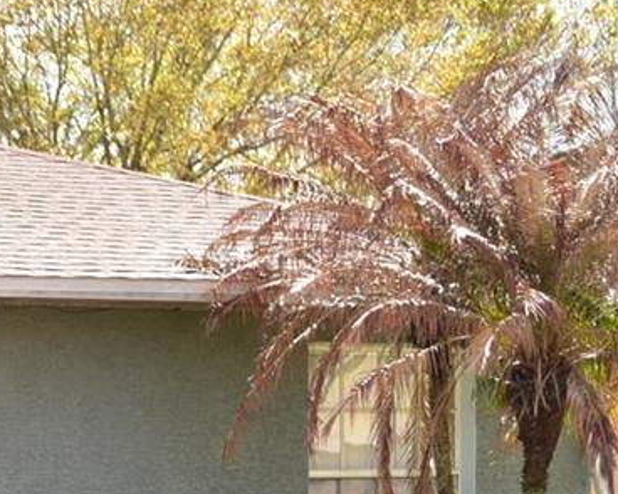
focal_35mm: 204
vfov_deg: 7.5
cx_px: -665
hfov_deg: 8.9
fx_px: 3729
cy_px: 579
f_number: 1.8
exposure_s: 1/1600
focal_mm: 50
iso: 100
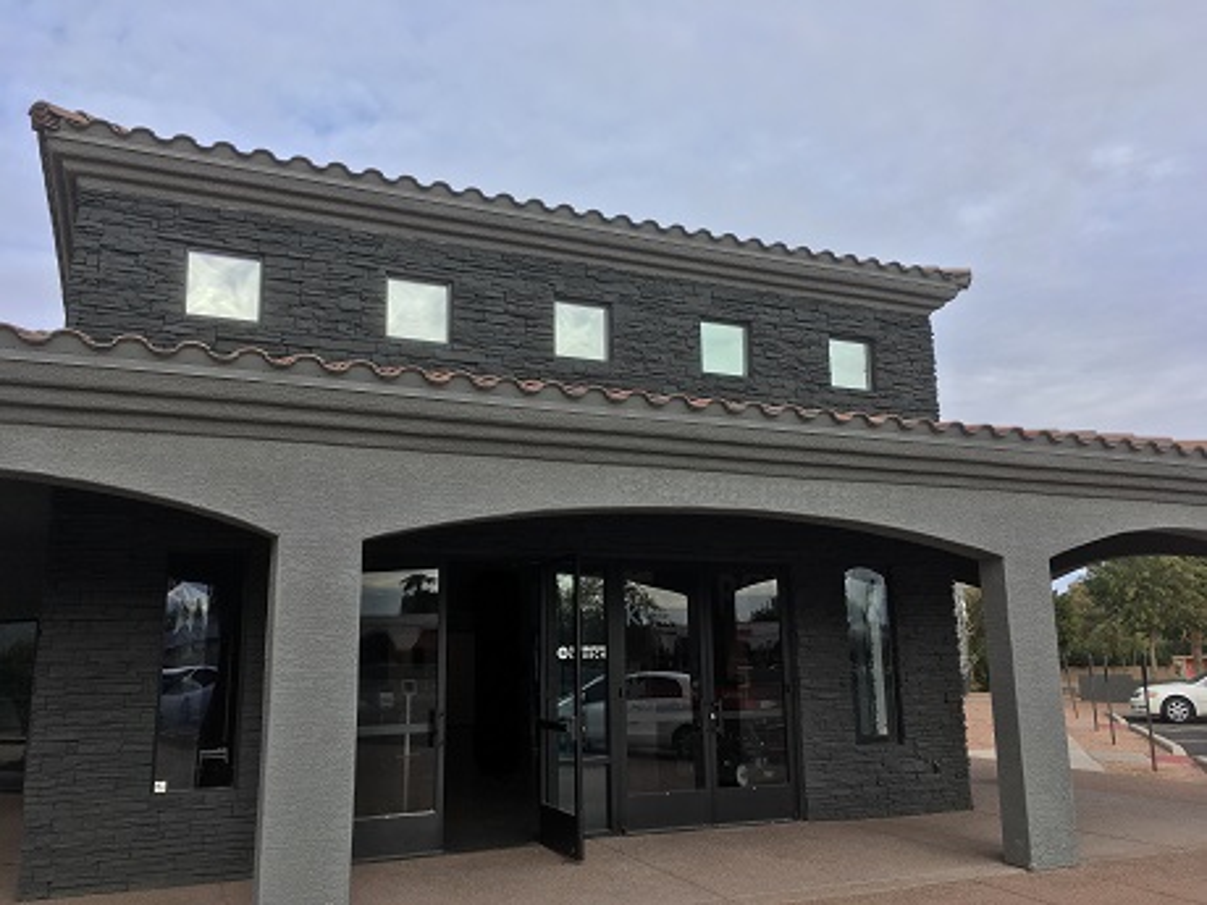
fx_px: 1011
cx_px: 604
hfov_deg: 61.7
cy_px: 452
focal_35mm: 29
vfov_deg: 48.2
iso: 25
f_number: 2.2
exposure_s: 1/1241
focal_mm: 4.15
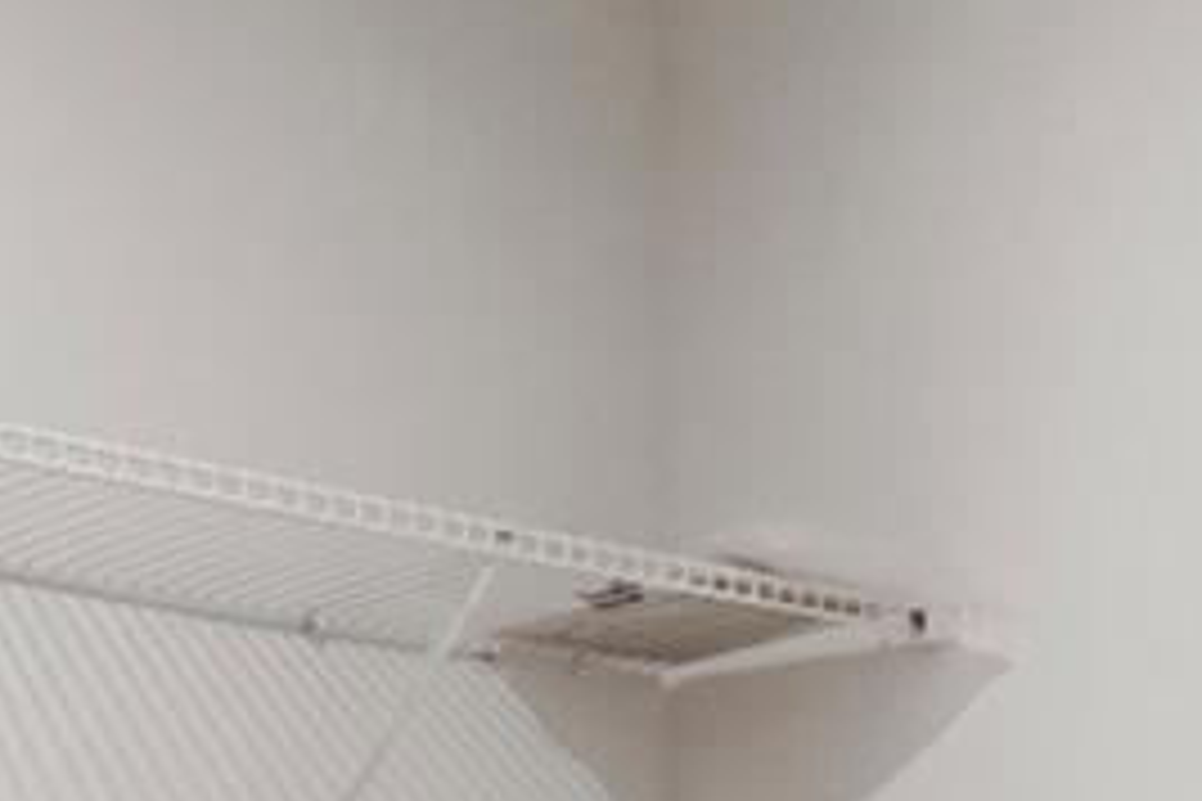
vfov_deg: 14.9
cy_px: 1276
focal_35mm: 84
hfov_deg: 22.9
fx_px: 2804
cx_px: -77
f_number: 6.3
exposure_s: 1/25
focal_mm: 14
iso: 250
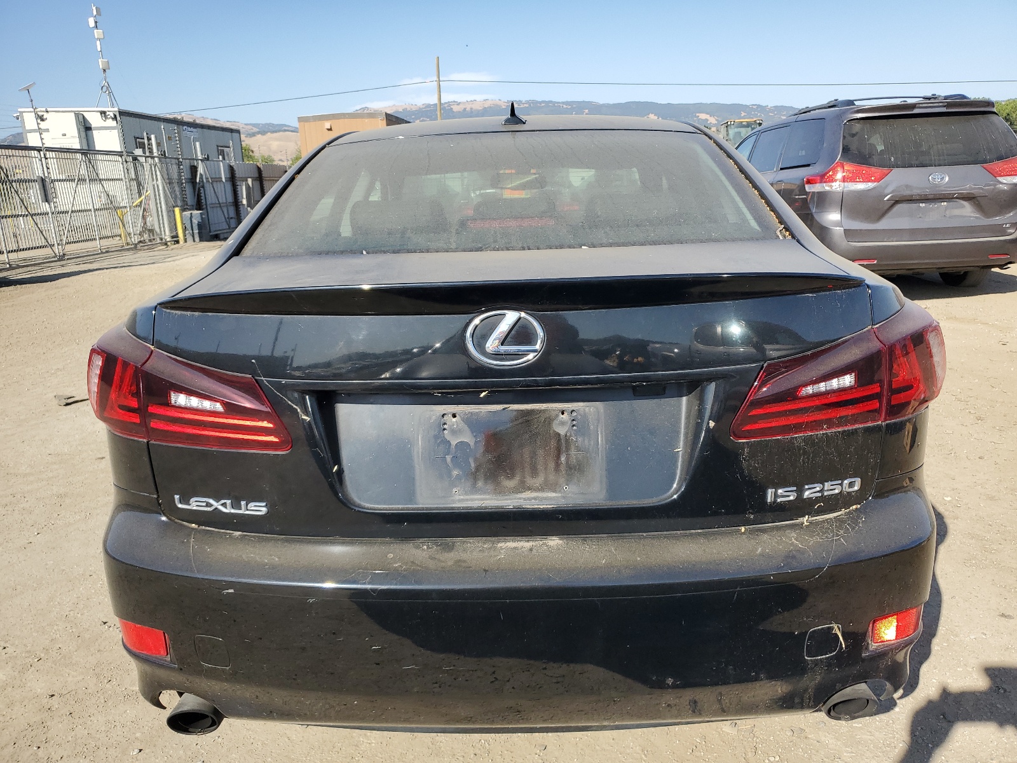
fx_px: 764
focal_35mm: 26
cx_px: 508
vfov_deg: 53.1
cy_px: 382
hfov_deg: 67.3
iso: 50
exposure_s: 1/2000
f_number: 1.5
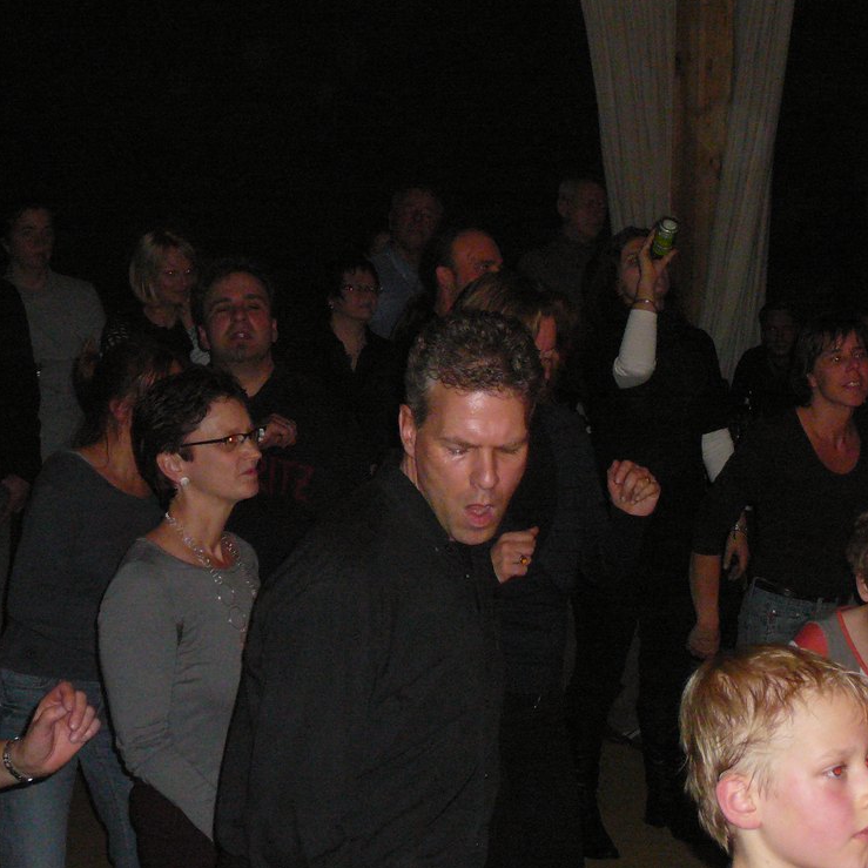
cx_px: 583
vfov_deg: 23.7
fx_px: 2071
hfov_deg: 23.6
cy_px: 432
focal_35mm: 73
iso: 400
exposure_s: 1/30
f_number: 3.6
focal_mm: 9.1
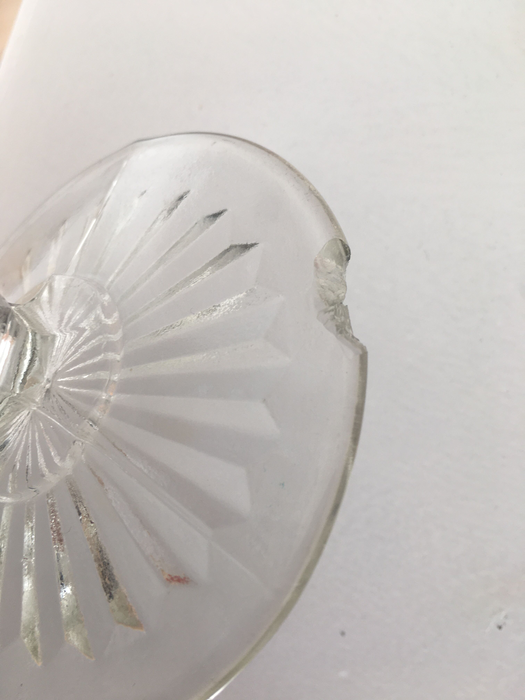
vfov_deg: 61.7
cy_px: 350
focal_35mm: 29
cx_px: 262
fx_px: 586
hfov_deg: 48.2
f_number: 2.2
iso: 25
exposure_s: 1/50
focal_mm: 4.15
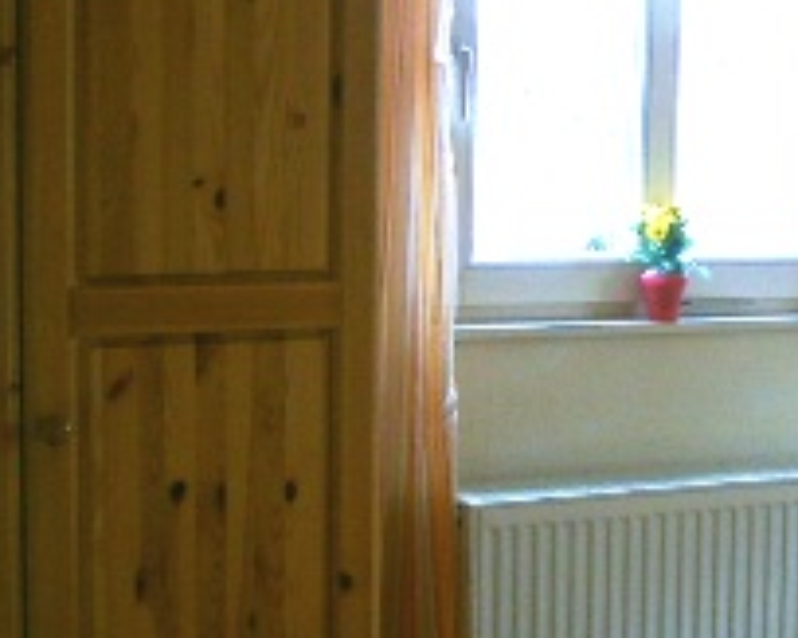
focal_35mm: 107
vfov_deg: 14.3
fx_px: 2526
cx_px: 837
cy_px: 450
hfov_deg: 17.4
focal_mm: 5.8
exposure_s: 1/30
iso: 88
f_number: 2.8
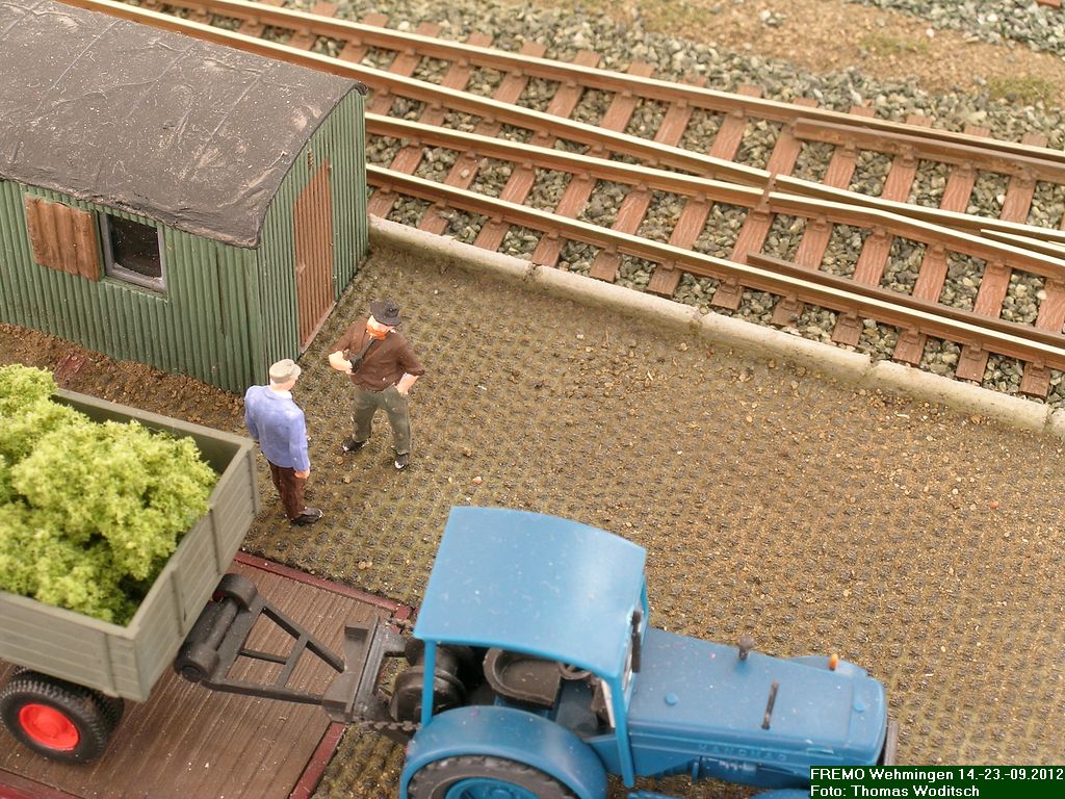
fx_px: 2461
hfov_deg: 24.4
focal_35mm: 80
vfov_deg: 18.4
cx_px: 532
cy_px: 400
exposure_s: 3
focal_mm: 16.7
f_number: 7.3
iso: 50
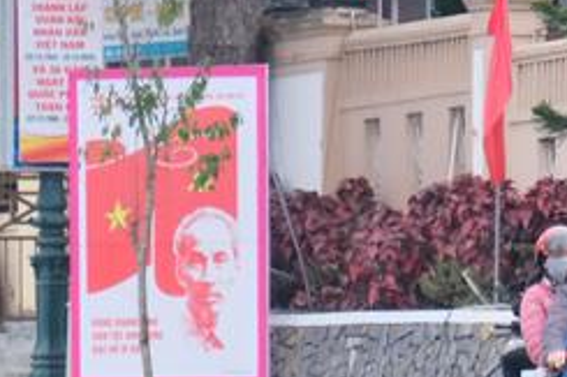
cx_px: 771
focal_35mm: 981
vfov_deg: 1.4
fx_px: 15440
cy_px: 142
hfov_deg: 2.1
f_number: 4.8
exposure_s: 1/600
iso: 3200
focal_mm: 200
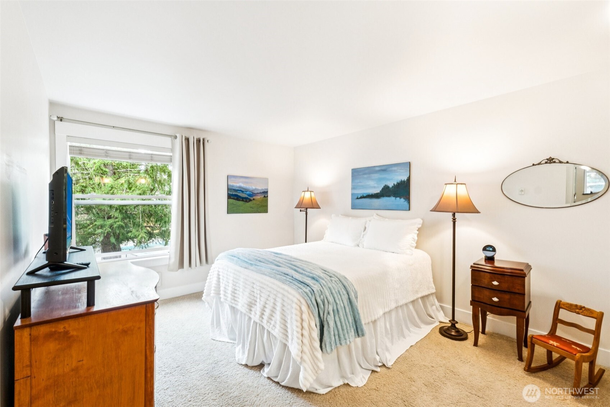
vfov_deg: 77.3
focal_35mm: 15
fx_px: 254
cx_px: 305
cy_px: 204
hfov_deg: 100.4
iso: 250
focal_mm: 10
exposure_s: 1/6
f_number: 9
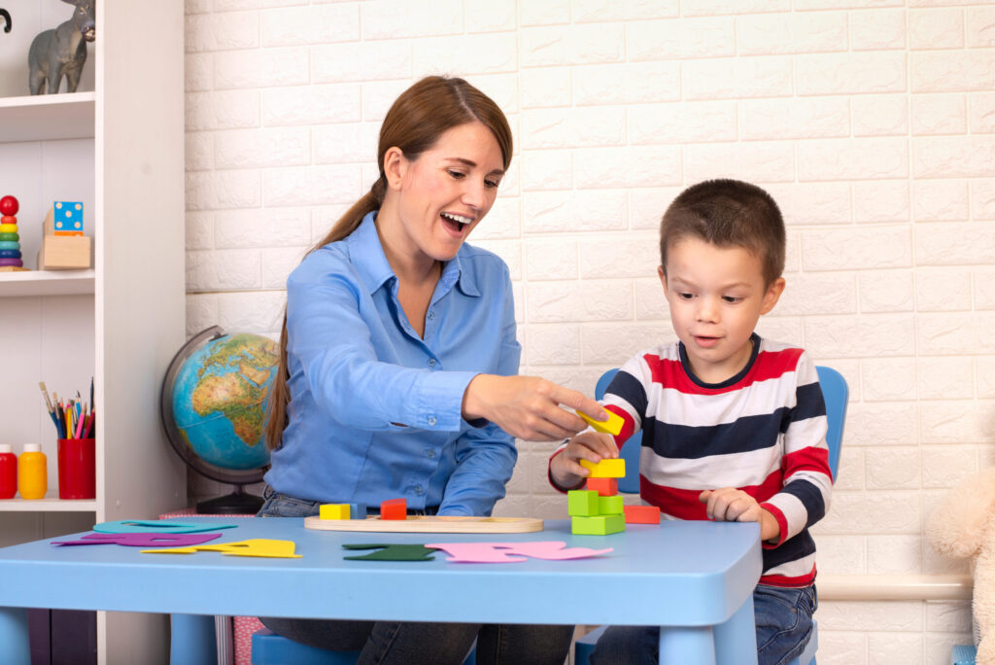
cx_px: 498
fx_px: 1383
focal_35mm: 50
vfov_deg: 27.0
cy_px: 332
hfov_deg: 39.6
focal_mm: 50
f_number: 6.3
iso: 100
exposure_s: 1/250
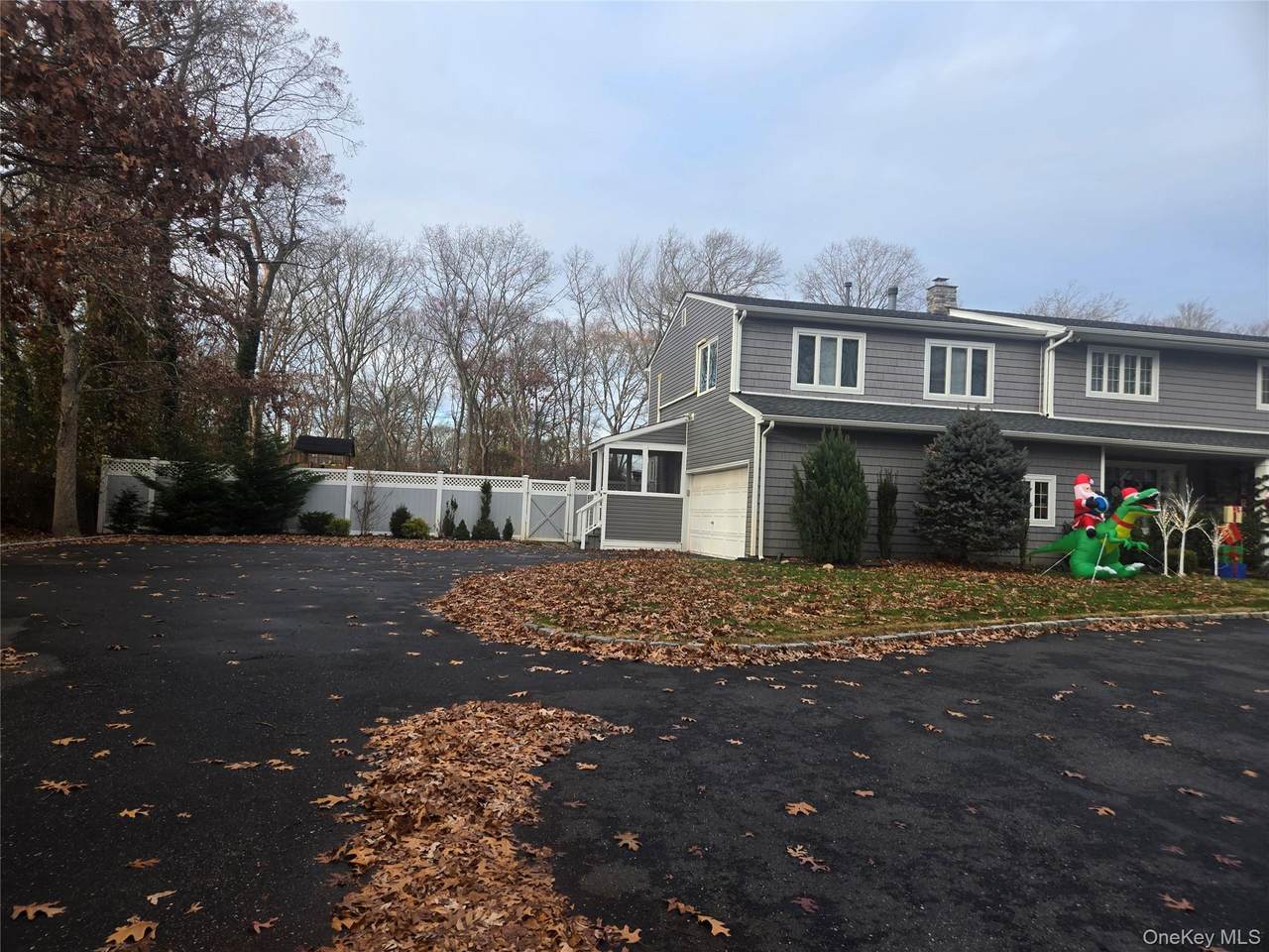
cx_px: 634
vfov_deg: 58.9
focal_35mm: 23
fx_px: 843
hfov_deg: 73.9
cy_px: 476
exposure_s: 1/368
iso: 25
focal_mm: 5.4
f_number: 1.8
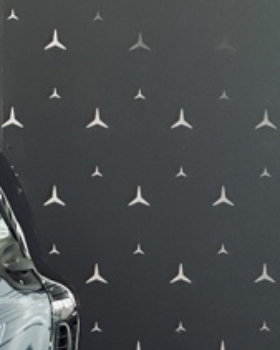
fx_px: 2950
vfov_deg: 6.8
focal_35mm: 285
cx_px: -318
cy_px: 279
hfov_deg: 5.3
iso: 500
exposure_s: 1/45
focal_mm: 9
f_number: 2.8
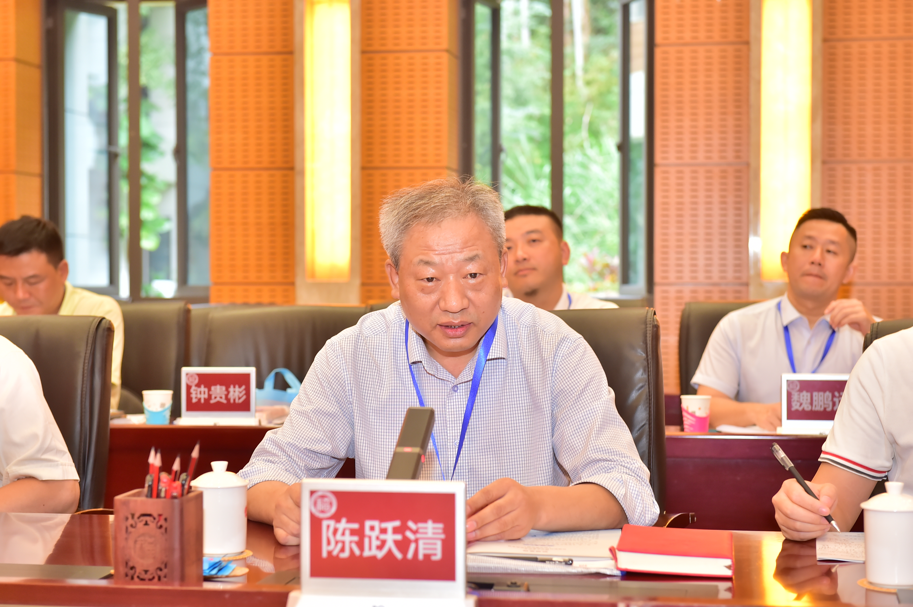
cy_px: 304
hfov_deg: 28.9
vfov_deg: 19.4
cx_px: 456
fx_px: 1773
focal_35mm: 70
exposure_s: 1/60
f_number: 5
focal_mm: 70
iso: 1600
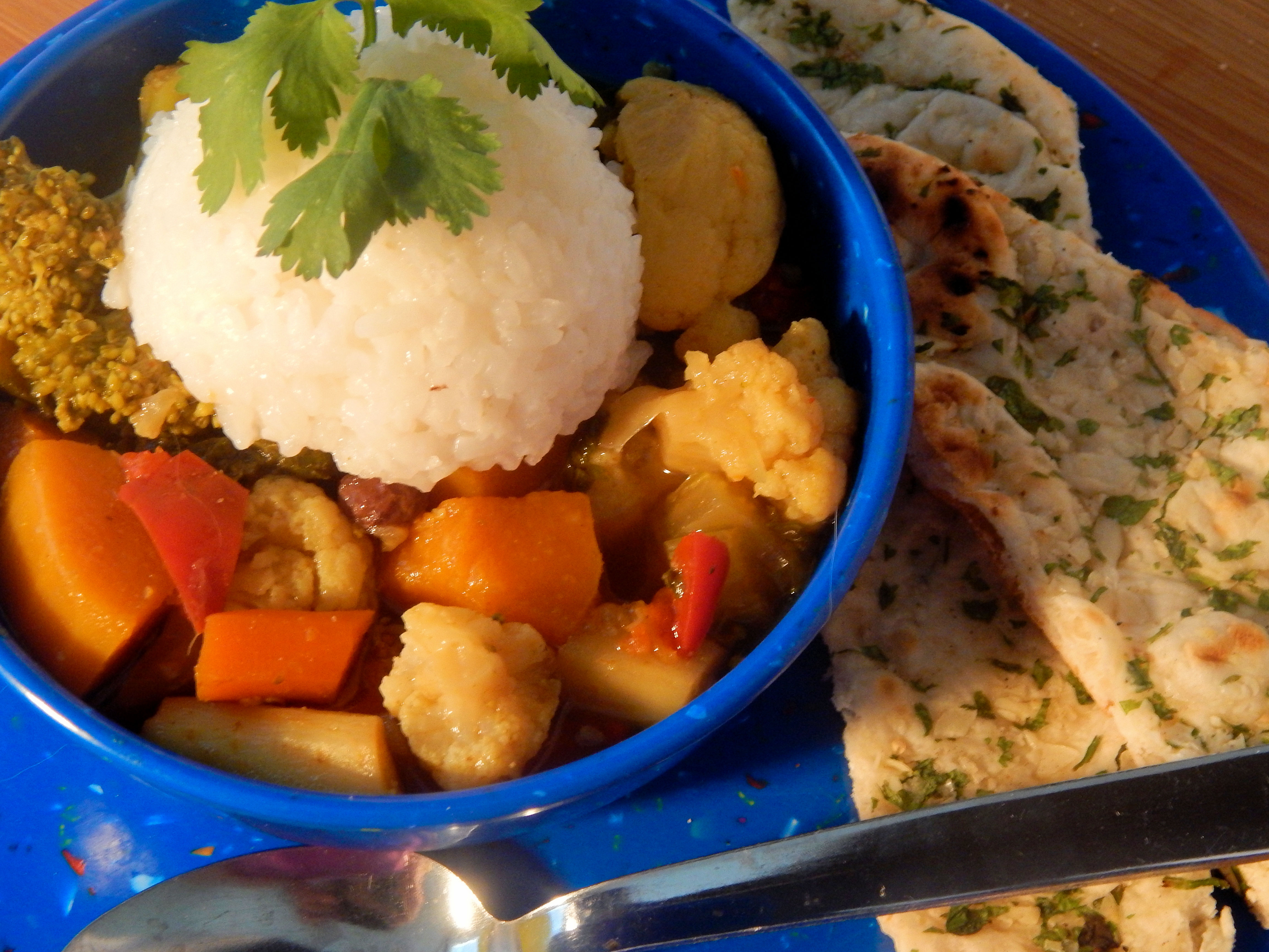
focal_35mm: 76
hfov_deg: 25.7
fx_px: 2786
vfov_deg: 19.4
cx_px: 634
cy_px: 476
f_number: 4.2
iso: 400
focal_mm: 13.5
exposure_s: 1/13
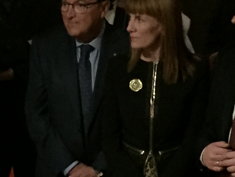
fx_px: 944
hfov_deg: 14.2
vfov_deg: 10.6
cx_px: 88
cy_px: 148
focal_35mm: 139
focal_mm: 4.15
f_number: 2.2
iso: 1000
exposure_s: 1/17
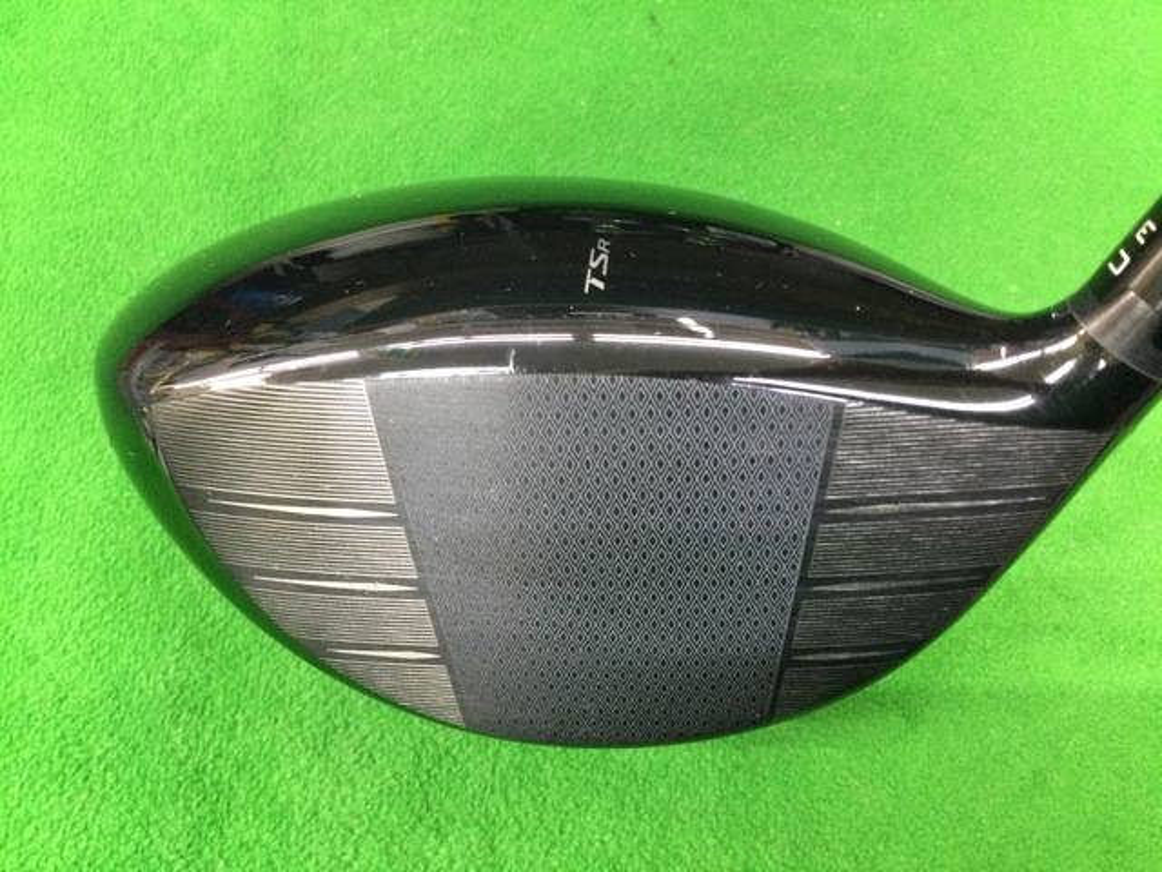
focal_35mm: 31
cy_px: 436
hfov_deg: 58.4
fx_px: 1041
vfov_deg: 45.4
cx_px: 581
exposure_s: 1/17
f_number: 2.4
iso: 200
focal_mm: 3.3
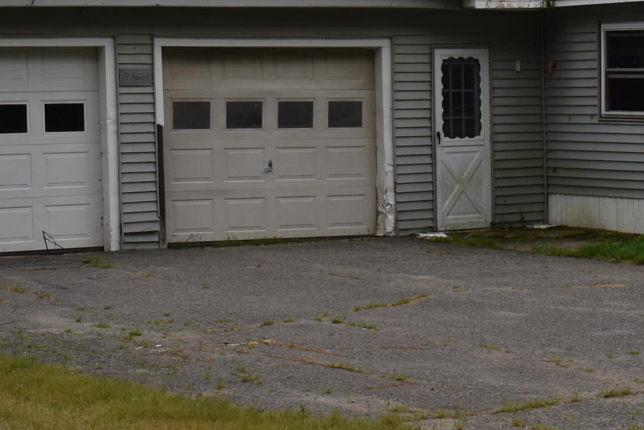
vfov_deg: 11.3
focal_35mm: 121
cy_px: 79
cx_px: 404
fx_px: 2172
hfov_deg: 16.8
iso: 250
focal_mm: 29
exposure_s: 1/250
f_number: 5.6
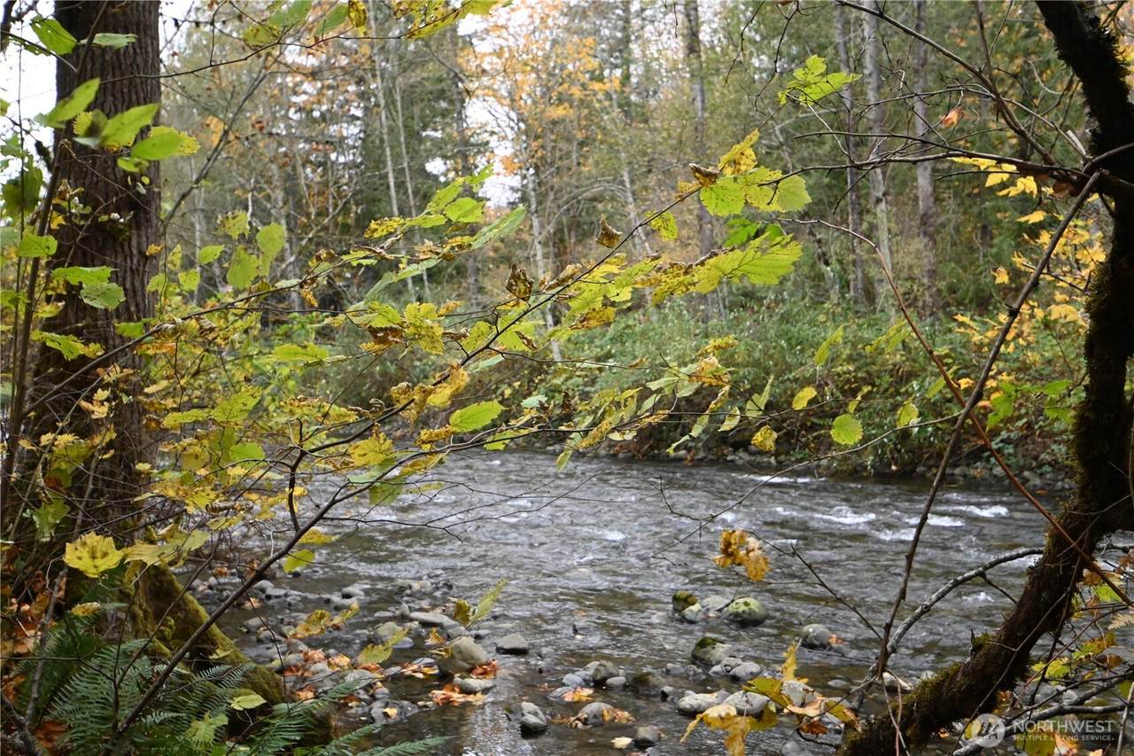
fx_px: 1134
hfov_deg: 53.1
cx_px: 567
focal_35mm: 36
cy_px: 378
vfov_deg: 36.9
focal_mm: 24
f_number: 4.5
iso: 5600
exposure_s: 1/800
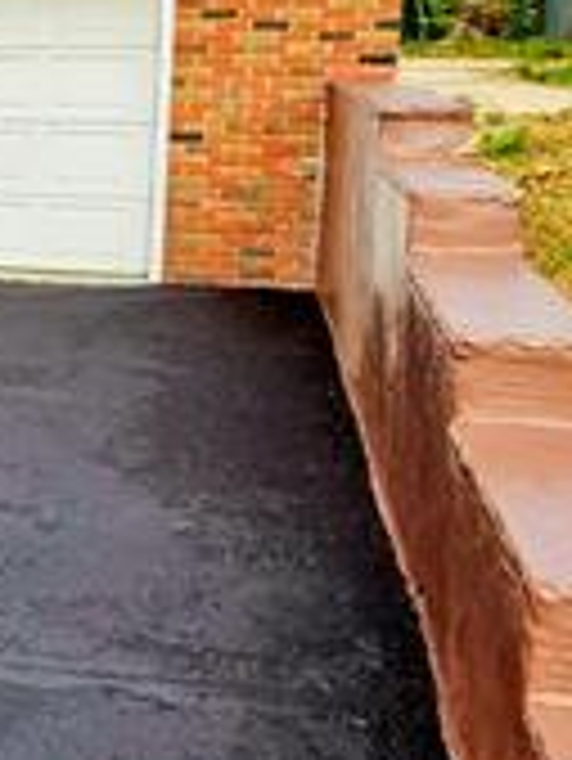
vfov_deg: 32.4
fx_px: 1298
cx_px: -466
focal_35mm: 59
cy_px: 247
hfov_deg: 18.9
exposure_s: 1/981
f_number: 2.2
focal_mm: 2.2
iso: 50
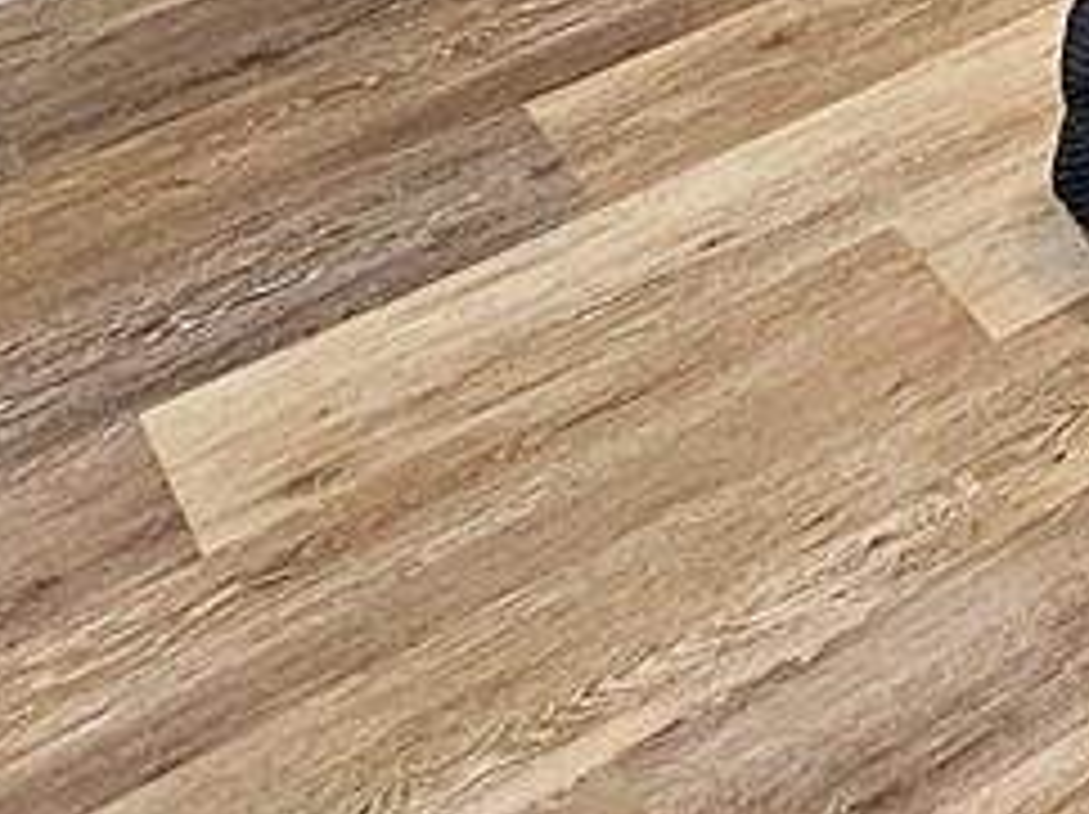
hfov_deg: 19.1
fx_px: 2703
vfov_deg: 13.2
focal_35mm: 86
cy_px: -1084
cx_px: 1760
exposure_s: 1/60.2
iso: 100
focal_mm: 2.2
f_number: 2.2
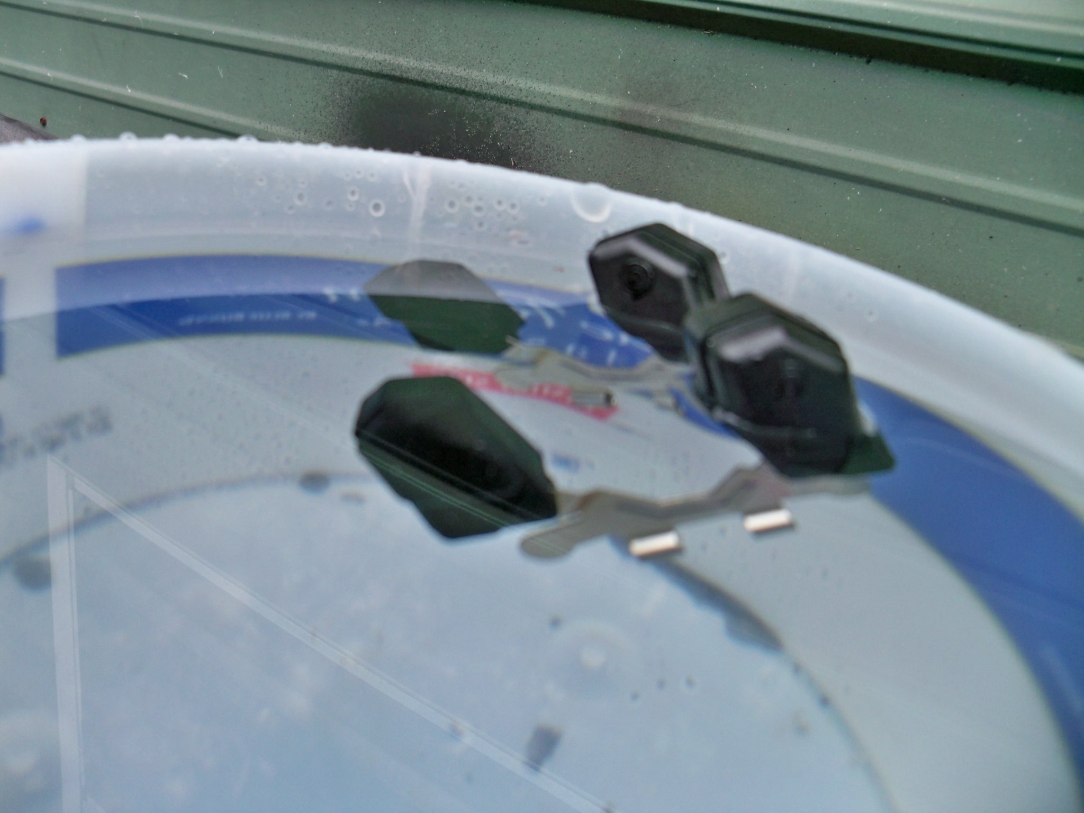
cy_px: 406
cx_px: 542
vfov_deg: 40.7
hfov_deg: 52.6
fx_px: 1096
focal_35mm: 35
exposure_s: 1/160
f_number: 3.5
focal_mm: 6.2
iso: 80
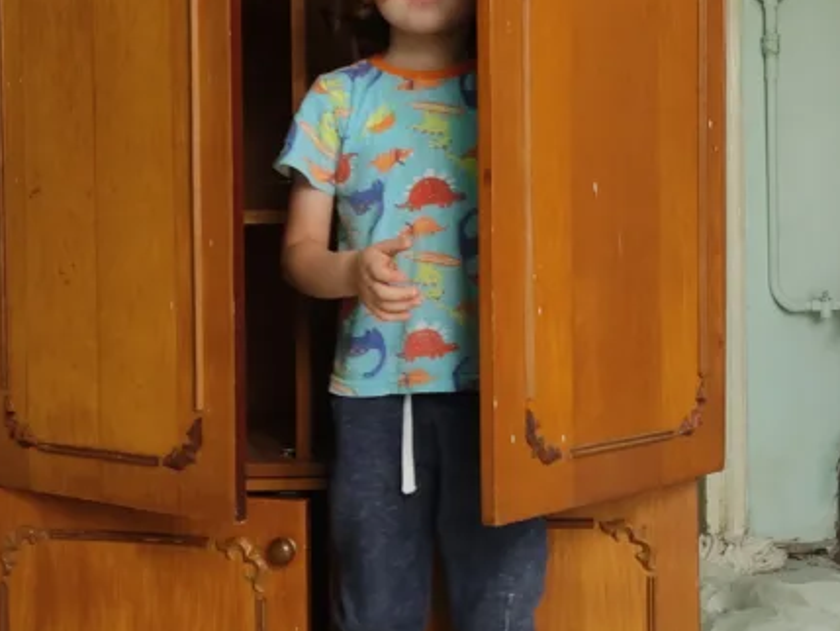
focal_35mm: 62
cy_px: 294
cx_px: 366
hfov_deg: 31.2
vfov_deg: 23.7
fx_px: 1505
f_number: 1.79
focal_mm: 4.74
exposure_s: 1/60
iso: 125
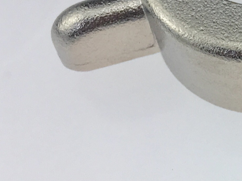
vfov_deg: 11.7
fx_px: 881
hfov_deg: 13.5
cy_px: 137
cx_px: 481
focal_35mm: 126
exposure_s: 1/158
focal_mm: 4.15
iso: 25
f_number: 2.2
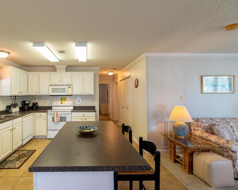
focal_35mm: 18
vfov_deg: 73.8
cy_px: 90
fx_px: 127
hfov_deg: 84.8
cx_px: 90
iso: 100
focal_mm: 15
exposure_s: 1/40
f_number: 3.2
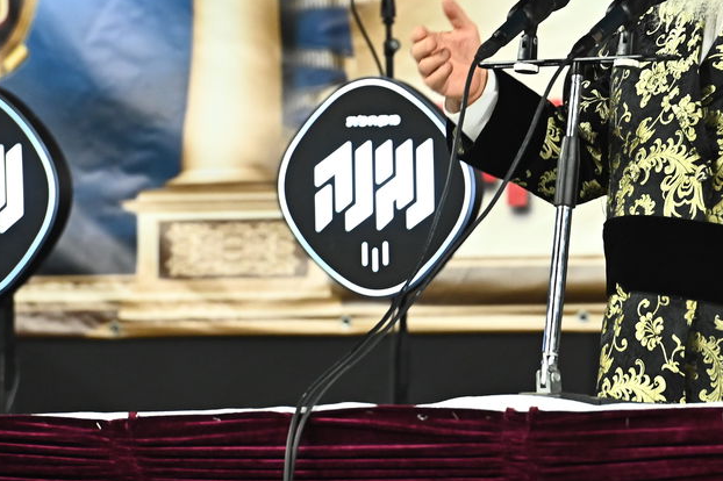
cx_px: 542
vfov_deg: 3.0
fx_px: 9032
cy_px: -33
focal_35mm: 450
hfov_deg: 4.6
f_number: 6.3
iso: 3200
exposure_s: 1/160
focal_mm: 200
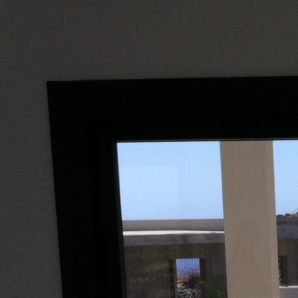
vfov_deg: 14.4
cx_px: 448
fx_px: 1140
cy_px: 364
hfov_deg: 14.0
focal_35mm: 117
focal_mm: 3.85
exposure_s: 1/1774
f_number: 2.8
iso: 80
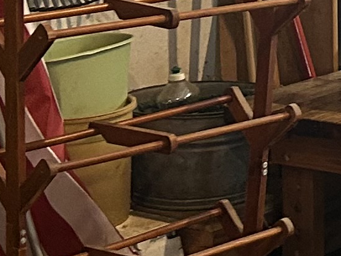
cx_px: 782
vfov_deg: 7.6
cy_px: -150
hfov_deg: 9.4
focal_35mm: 190
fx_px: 1872
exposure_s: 1/60
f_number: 1.5
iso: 200
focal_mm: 5.7
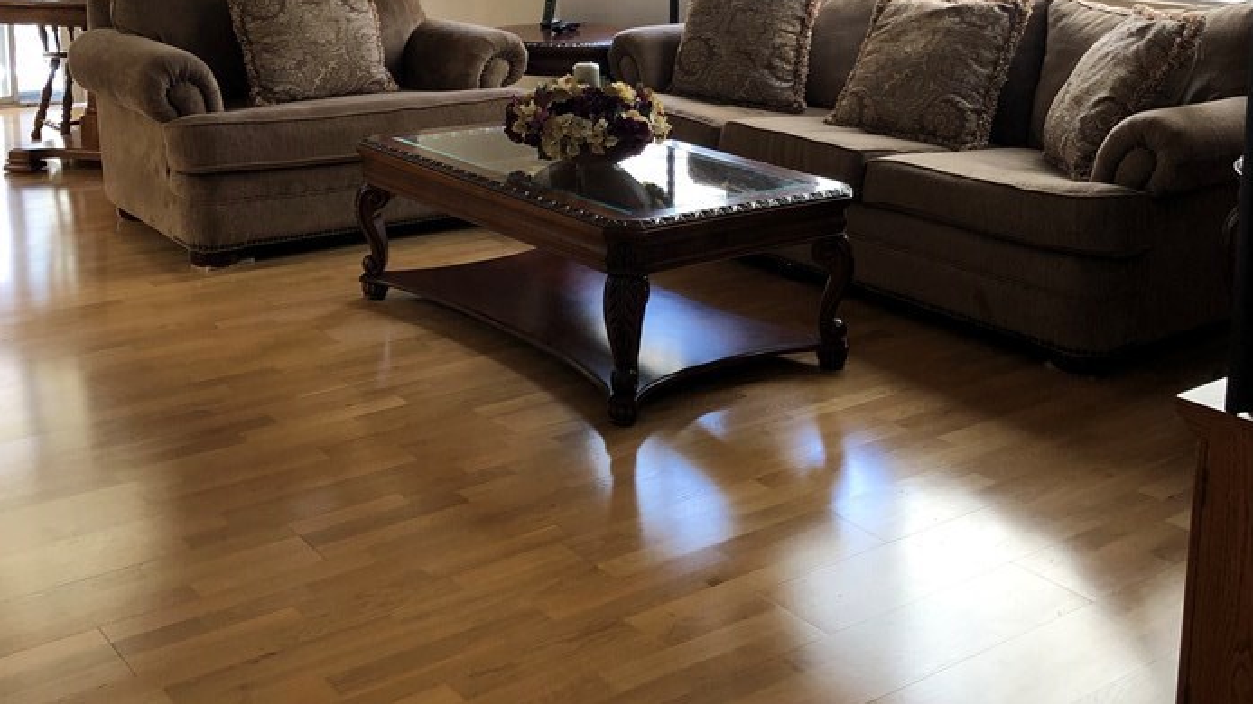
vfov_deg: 26.0
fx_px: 1495
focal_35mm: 45
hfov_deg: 45.5
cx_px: 634
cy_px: 128
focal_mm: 3.99
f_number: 1.8
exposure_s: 1/24
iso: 32
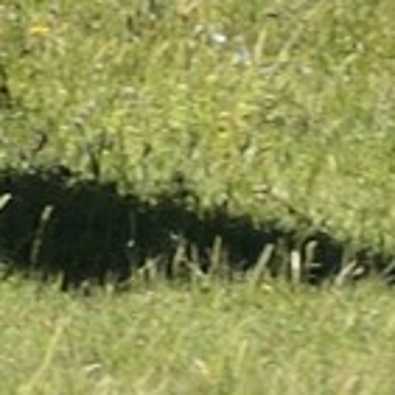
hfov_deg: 0.9
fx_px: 24955
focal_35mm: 1933
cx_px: -1616
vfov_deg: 0.9
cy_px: -1028
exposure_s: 1/800
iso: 400
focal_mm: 200
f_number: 8
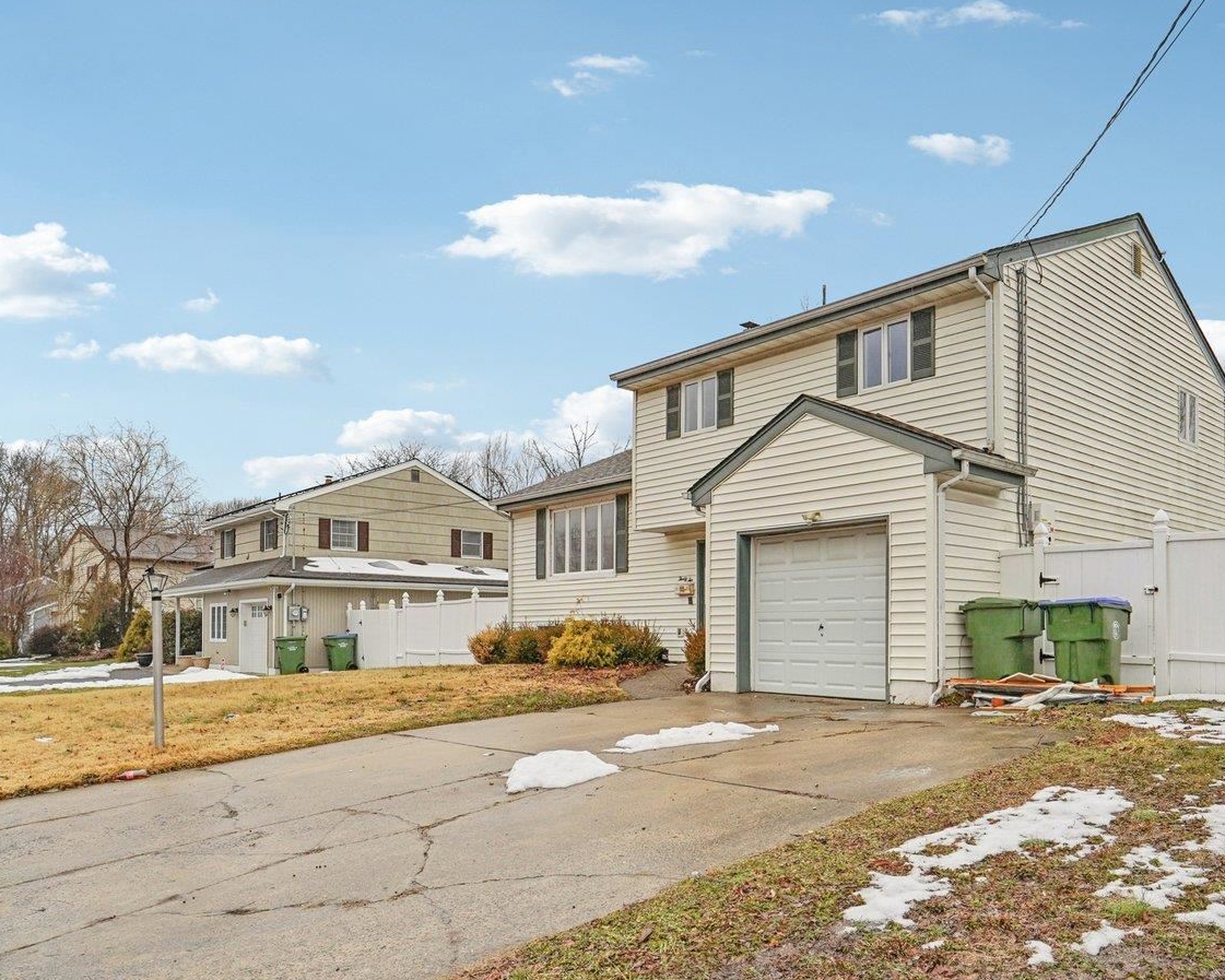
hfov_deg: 69.2
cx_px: 765
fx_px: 870
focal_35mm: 24
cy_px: 631
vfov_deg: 57.8
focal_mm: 14
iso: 400
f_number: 8
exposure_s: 1/160
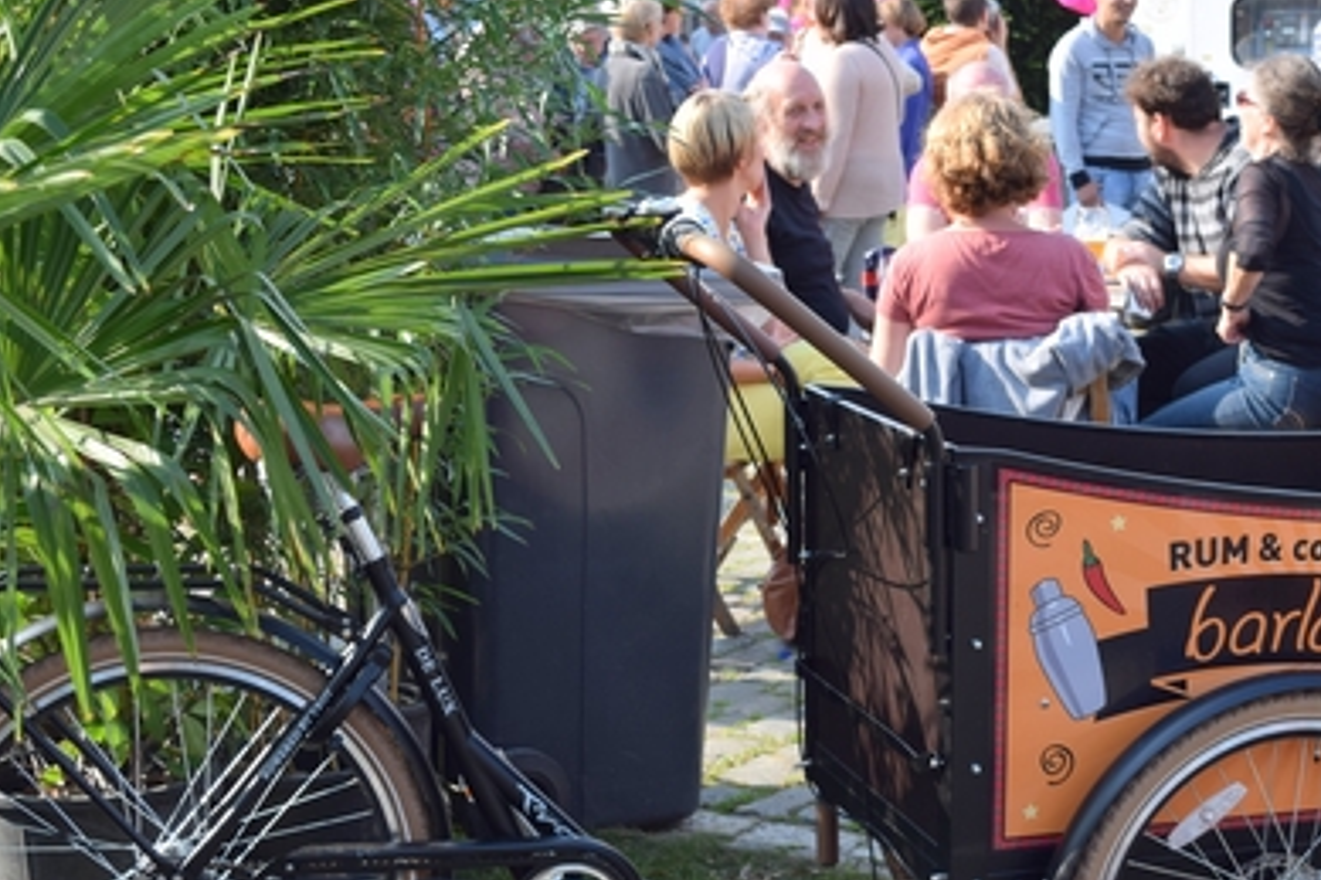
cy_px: 598
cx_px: 968
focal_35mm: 74
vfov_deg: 18.3
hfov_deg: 27.0
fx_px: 2714
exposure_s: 1/160
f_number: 6.3
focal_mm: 32
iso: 100
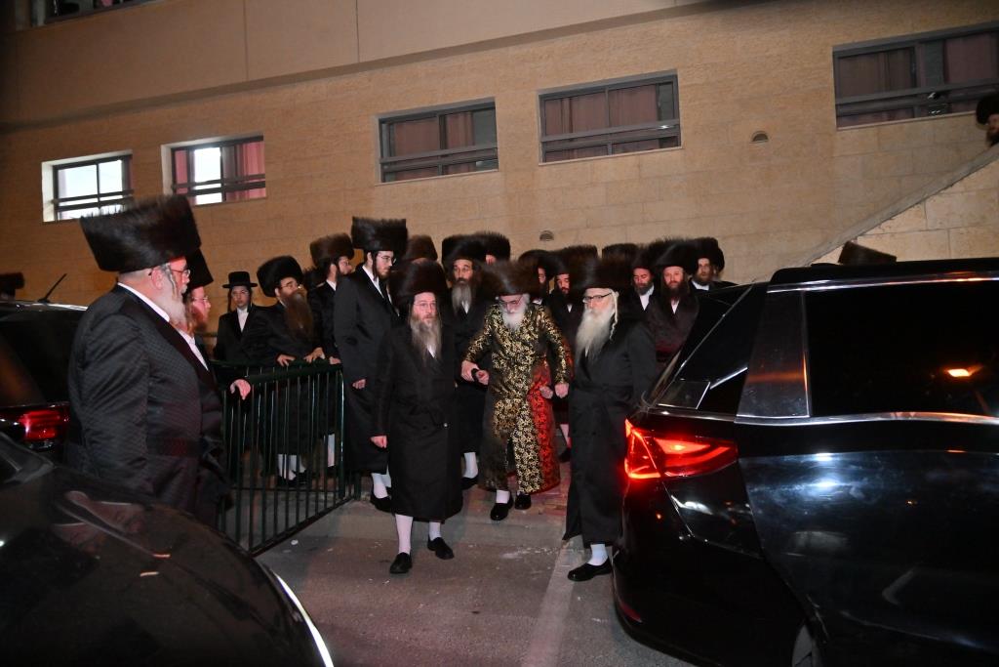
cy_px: 334
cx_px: 500
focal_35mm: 24
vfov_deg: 53.1
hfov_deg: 73.7
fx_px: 666
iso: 2000
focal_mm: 24
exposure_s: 1/125
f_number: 4
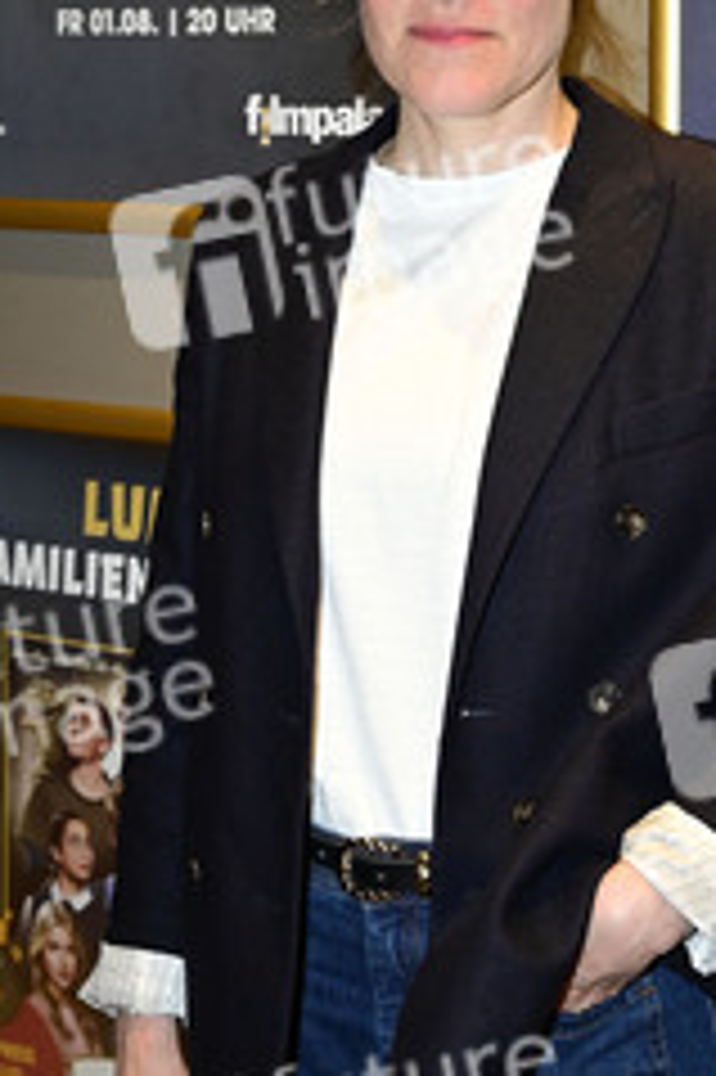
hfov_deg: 17.6
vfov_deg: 26.3
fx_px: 2300
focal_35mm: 77
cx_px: 473
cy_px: 468
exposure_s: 1/200
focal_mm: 46
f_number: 4.5
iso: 2500
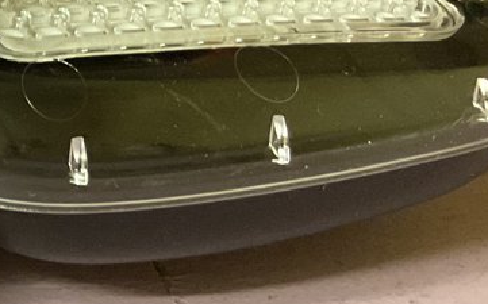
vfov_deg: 9.8
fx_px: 1714
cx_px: -313
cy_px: -163
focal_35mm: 129
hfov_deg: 14.7
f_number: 1.8
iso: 320
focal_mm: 3
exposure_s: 1/30
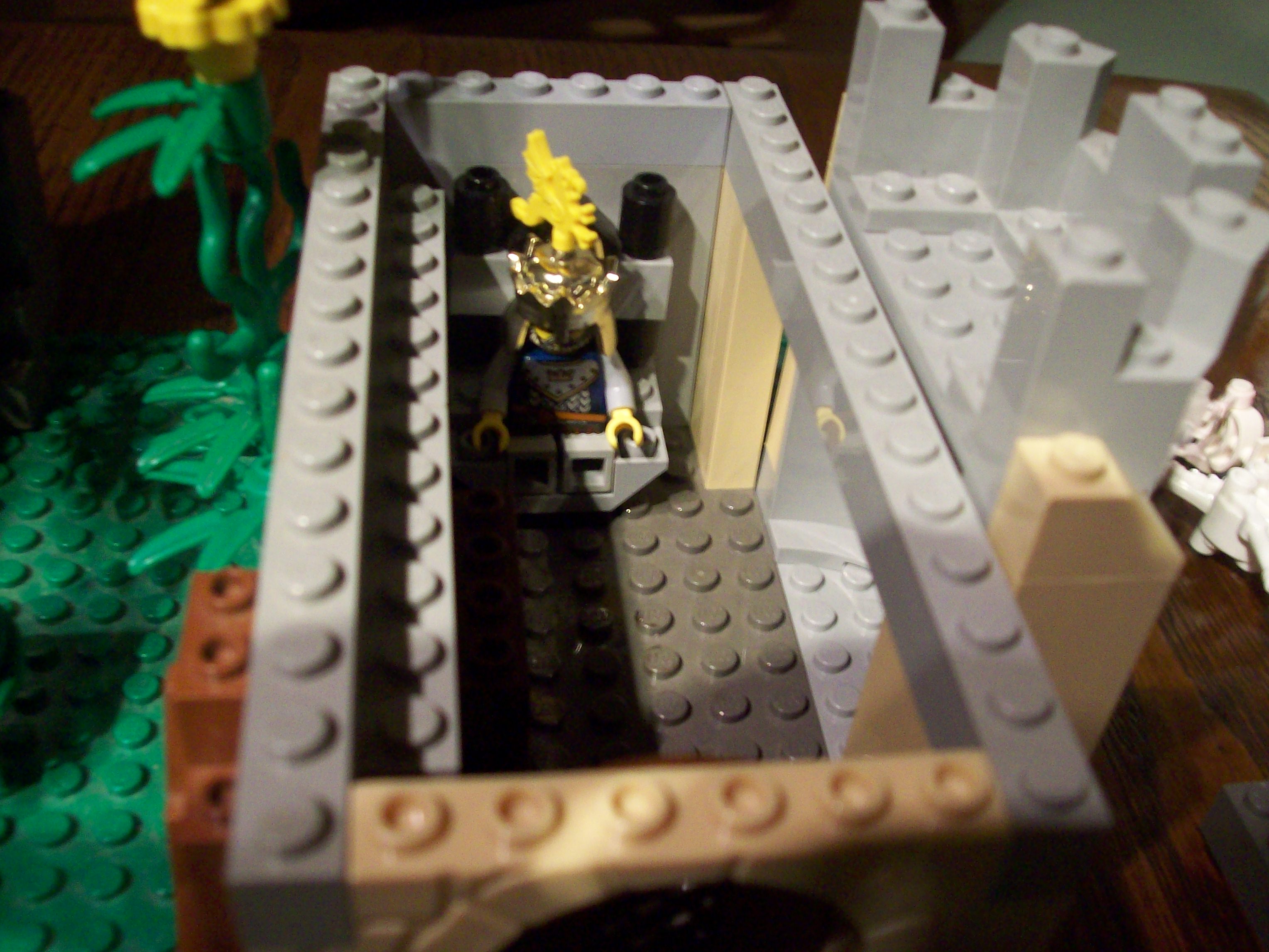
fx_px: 1320
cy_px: 476
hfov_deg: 51.4
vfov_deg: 39.7
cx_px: 634
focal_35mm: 36
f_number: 2.7
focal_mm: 6
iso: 200
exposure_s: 1/8
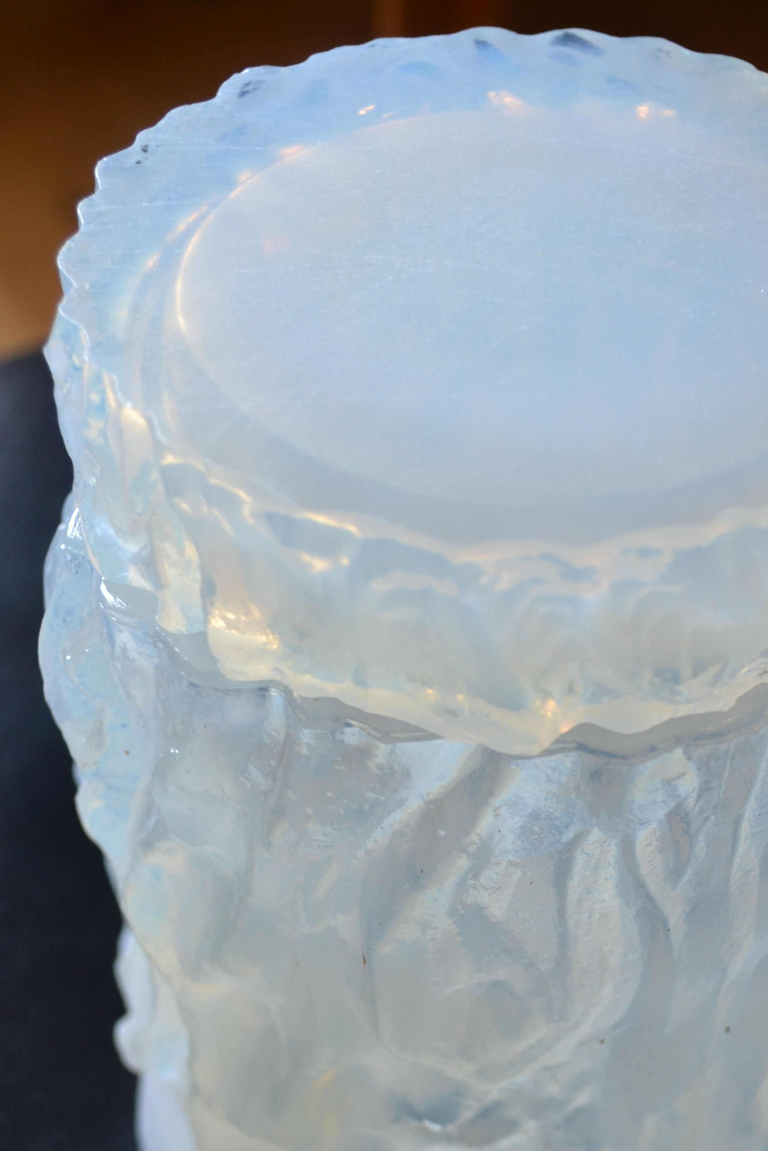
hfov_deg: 19.6
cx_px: 553
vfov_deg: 28.9
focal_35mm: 69
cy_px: 827
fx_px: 2208
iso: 400
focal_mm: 28
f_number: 4.5
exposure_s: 1/30
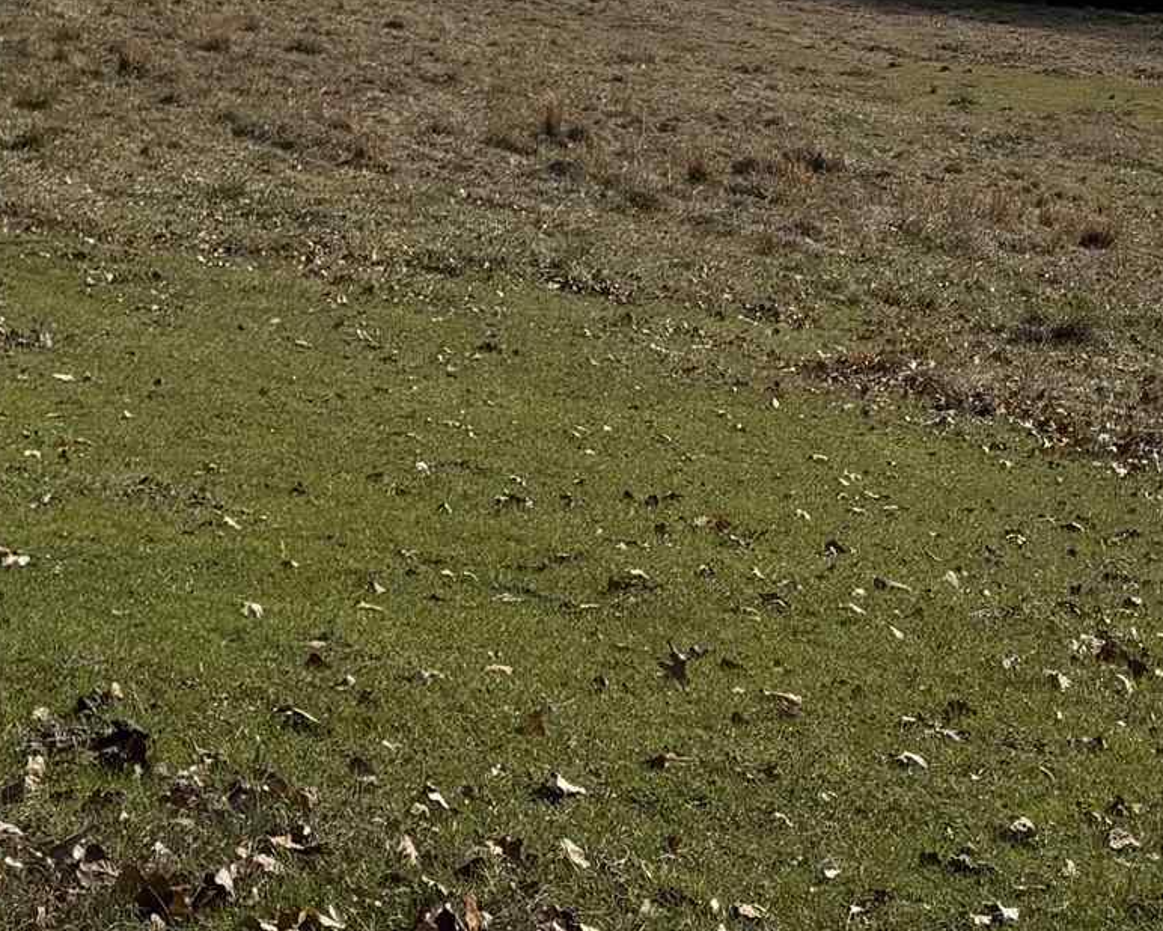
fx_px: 3477
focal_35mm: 101
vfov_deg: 14.2
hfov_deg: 18.6
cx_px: 1091
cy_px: -491
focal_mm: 5.96
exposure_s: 1/6711
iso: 50
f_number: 1.6
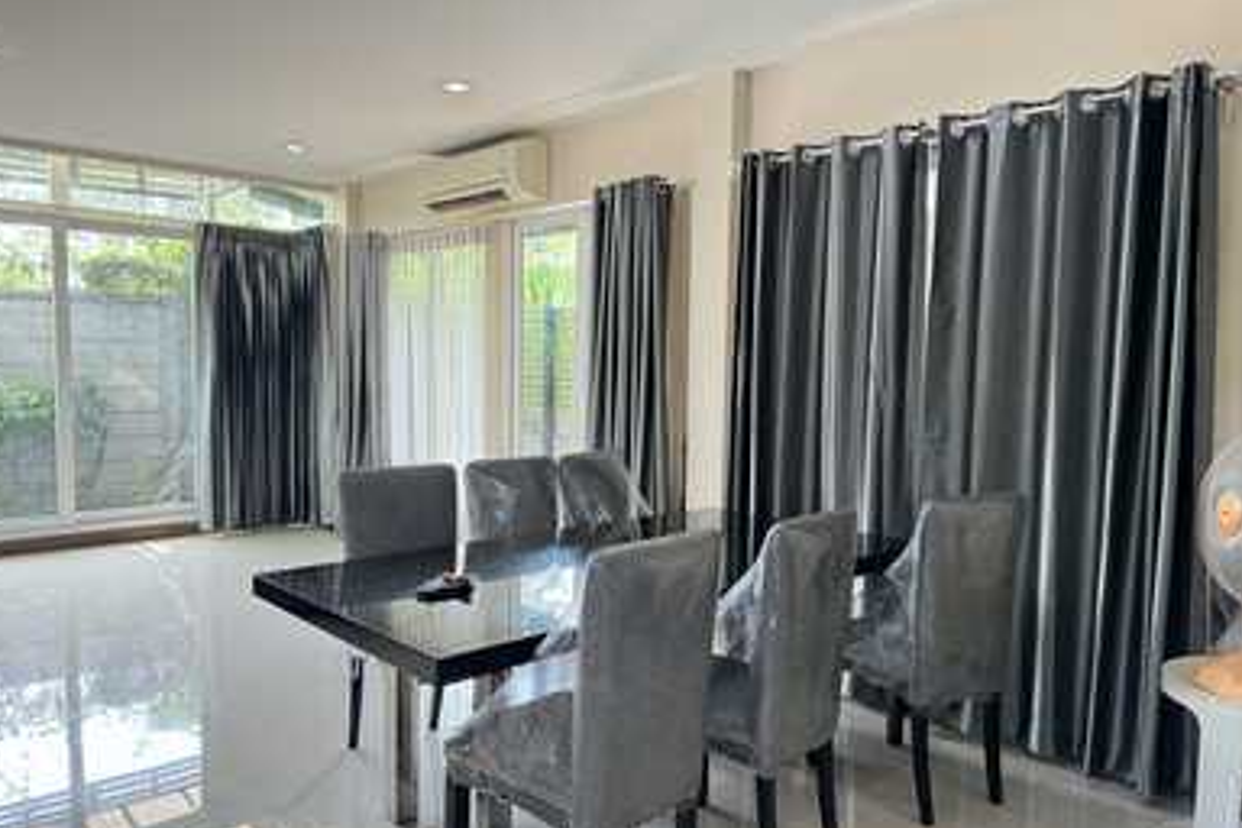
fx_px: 897
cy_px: 427
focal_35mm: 26
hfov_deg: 69.4
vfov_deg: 49.5
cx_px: 624
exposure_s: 1/100
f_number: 1.78
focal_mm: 6.86
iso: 200
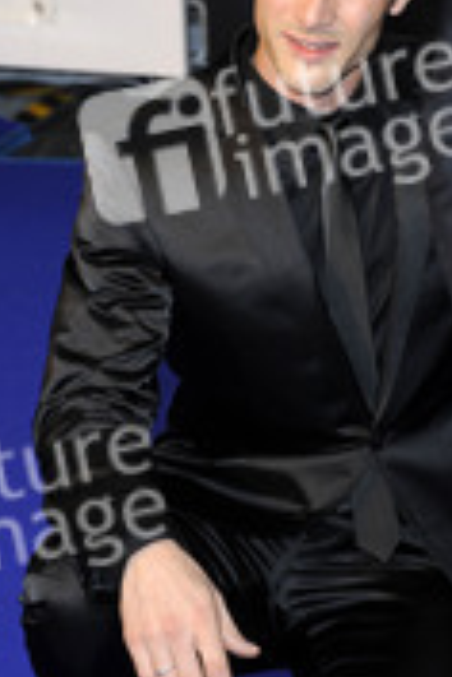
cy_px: 325
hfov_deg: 7.8
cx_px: 387
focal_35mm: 176
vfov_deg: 11.7
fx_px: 3314
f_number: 6.3
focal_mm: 78
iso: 500
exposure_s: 1/160
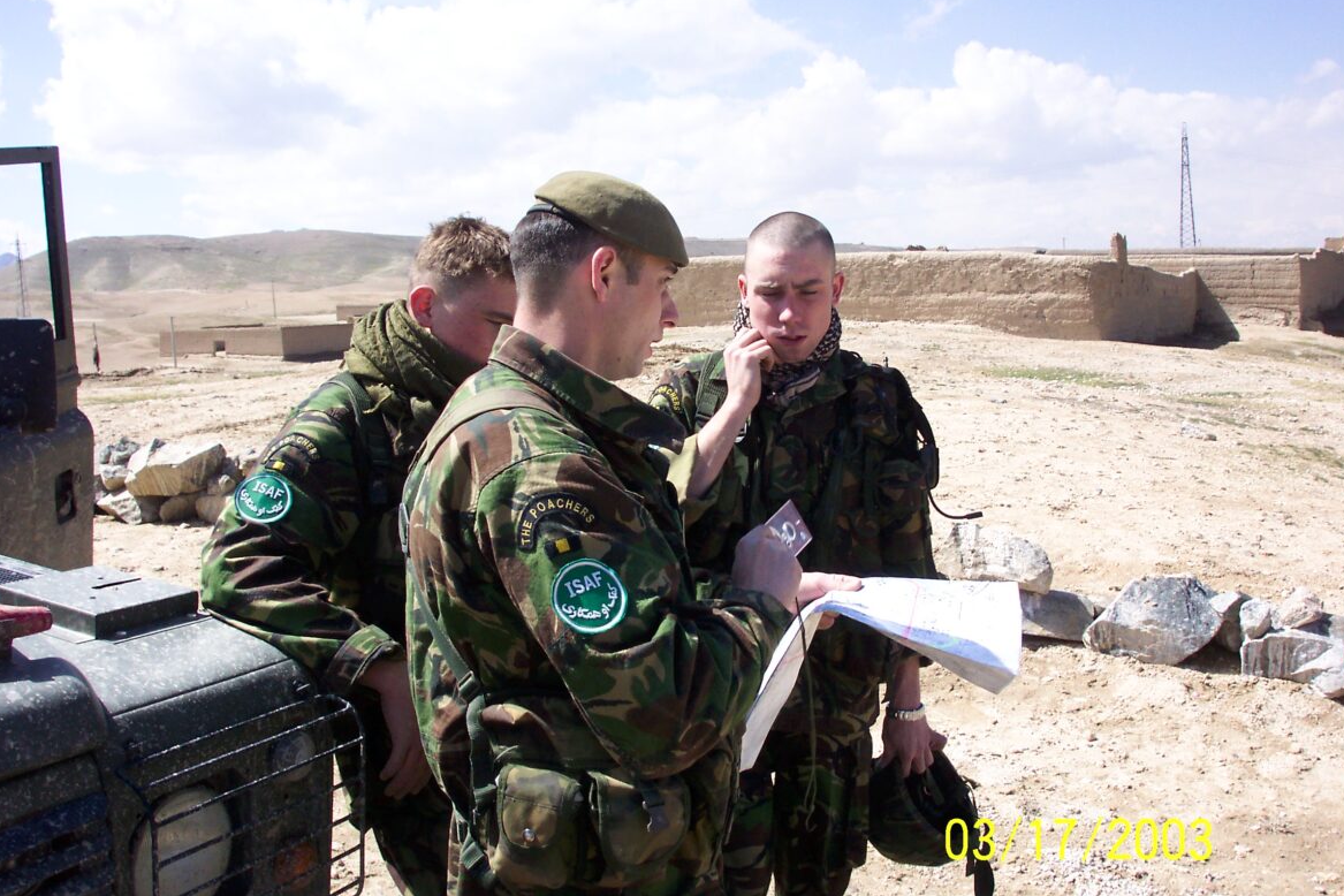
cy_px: 455
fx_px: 1344
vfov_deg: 36.9
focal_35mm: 36
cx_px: 668
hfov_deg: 53.1
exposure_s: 1/180
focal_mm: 7.5
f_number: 9.5
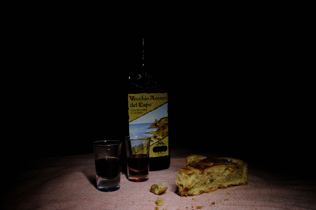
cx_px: 158
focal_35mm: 33
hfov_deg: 57.3
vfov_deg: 39.9
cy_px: 105
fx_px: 289
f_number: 14
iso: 200
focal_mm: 22
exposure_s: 10
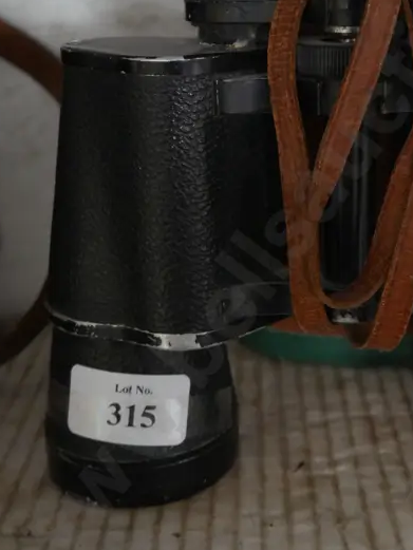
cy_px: 144
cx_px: 356
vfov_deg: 32.1
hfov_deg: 24.3
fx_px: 938
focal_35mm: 59
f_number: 3.6
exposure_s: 1/60
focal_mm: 15
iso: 1600
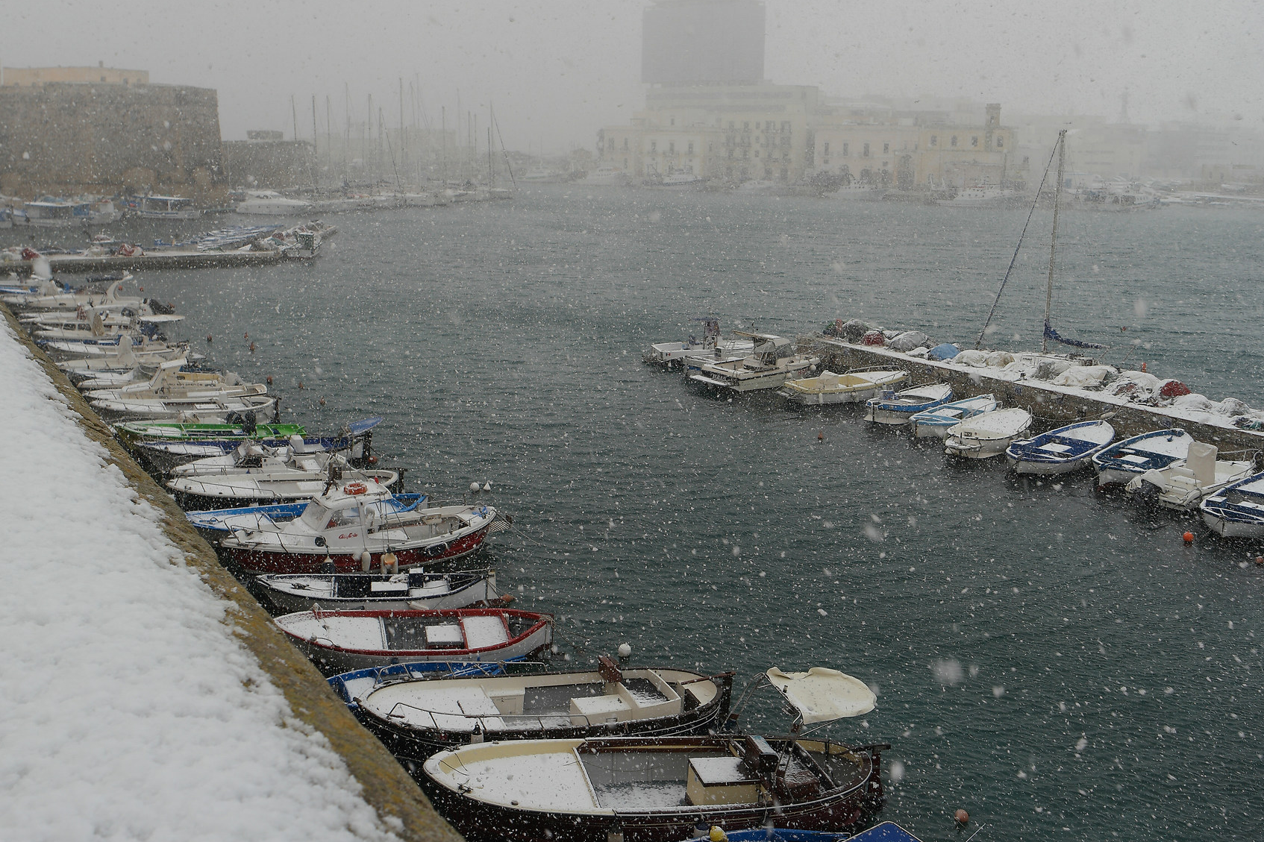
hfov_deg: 55.6
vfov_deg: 38.6
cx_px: 543
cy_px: 307
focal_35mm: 34
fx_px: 1194
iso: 100
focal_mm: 16
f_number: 5.6
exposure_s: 1/200
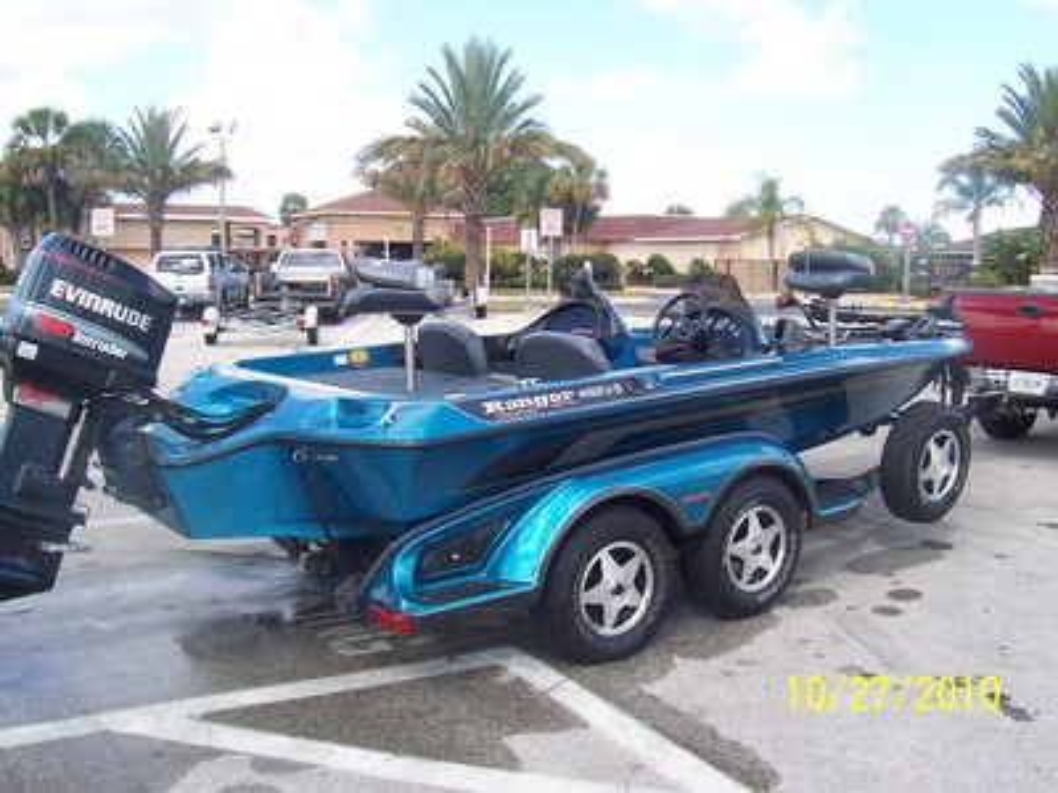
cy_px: 396
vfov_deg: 38.7
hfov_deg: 50.1
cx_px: 529
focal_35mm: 37
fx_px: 1131
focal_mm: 5.6
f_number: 5.6
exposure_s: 1/180
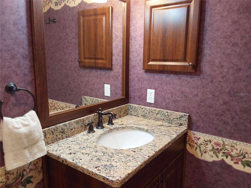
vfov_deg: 49.7
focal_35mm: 28
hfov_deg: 63.4
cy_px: 94
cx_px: 126
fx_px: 203
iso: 250
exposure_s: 1/60
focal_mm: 2.91
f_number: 1.9
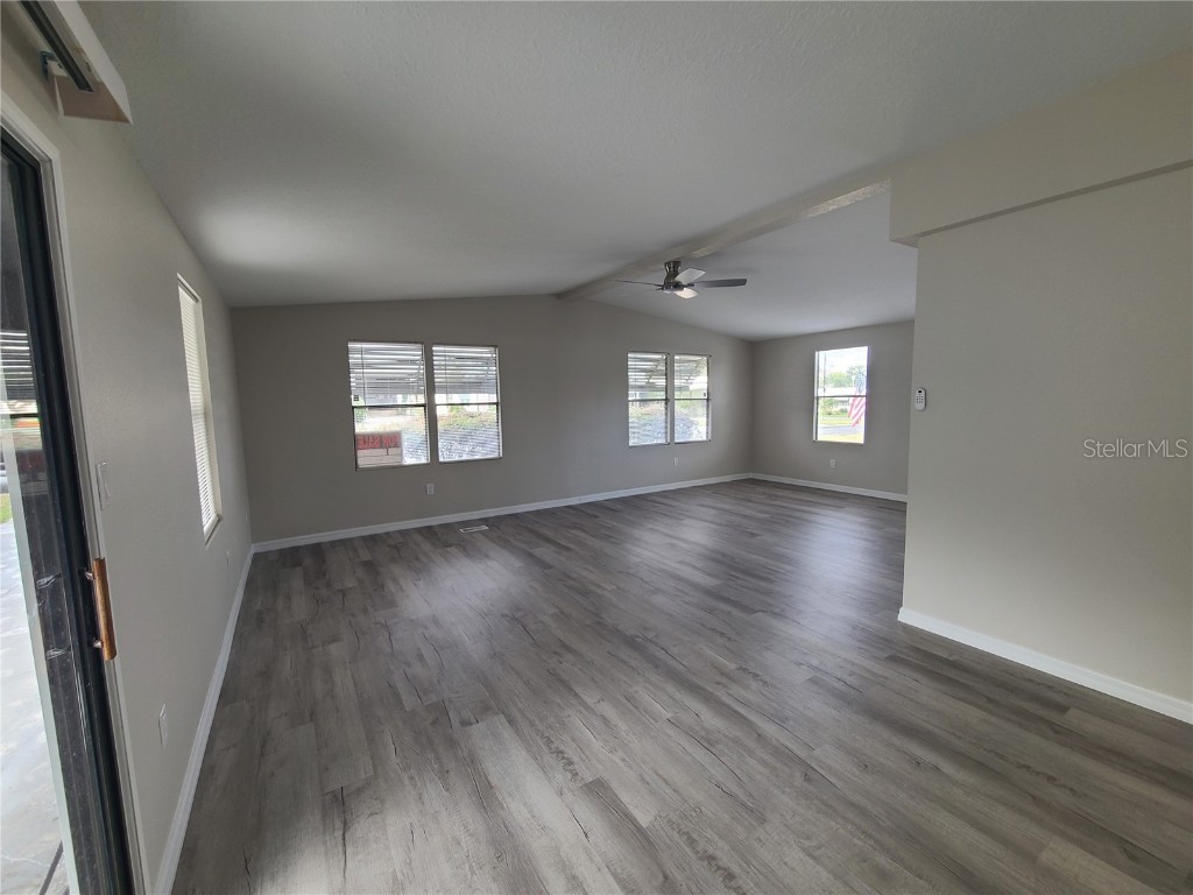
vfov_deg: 89.9
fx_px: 448
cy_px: 448
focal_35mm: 13
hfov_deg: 106.2
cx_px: 596
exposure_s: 1/60
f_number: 2.2
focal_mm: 2.2
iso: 80
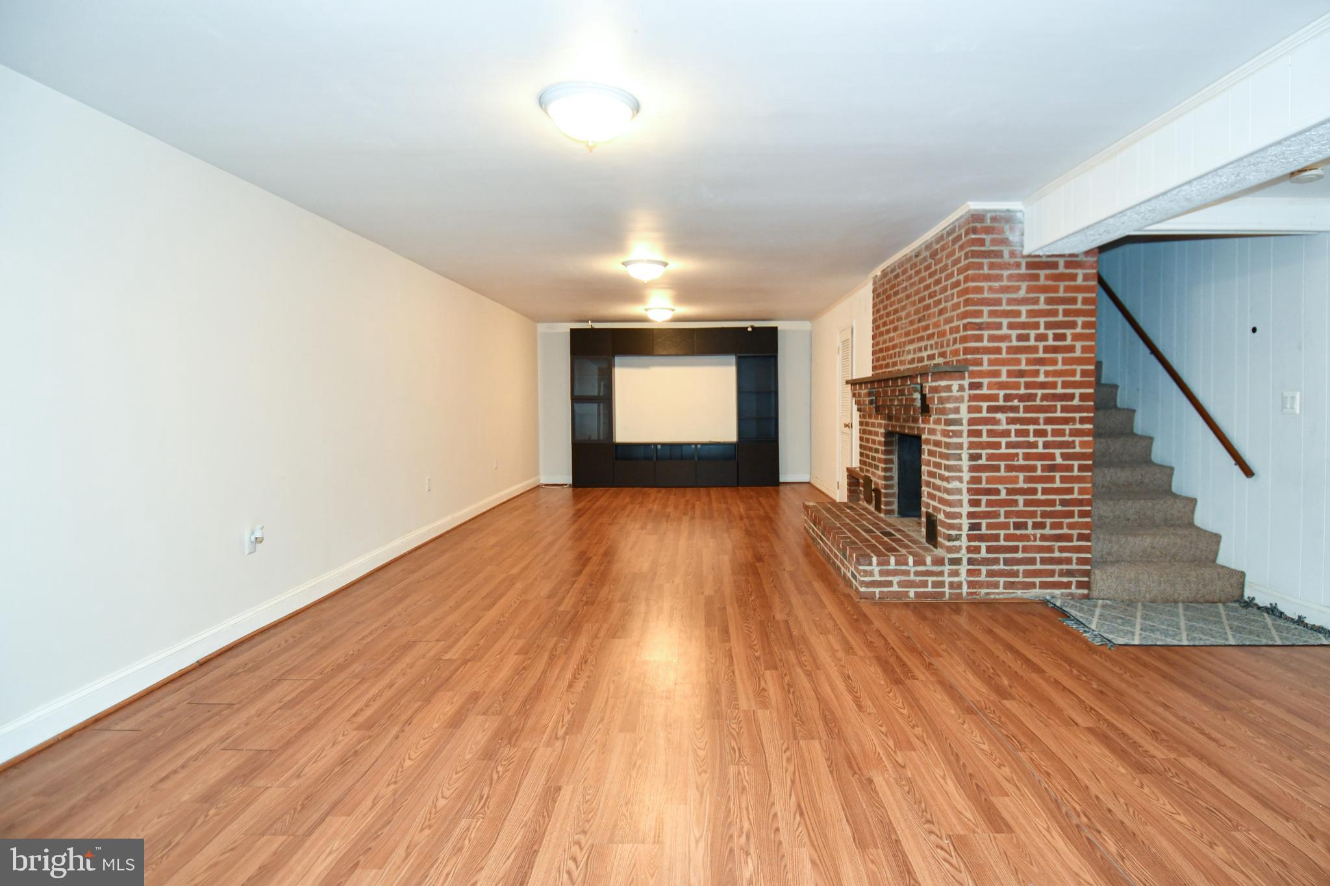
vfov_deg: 67.4
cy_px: 443
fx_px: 665
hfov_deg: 90.0
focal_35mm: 18
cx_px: 665
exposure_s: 1/60
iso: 1100
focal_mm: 12
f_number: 4
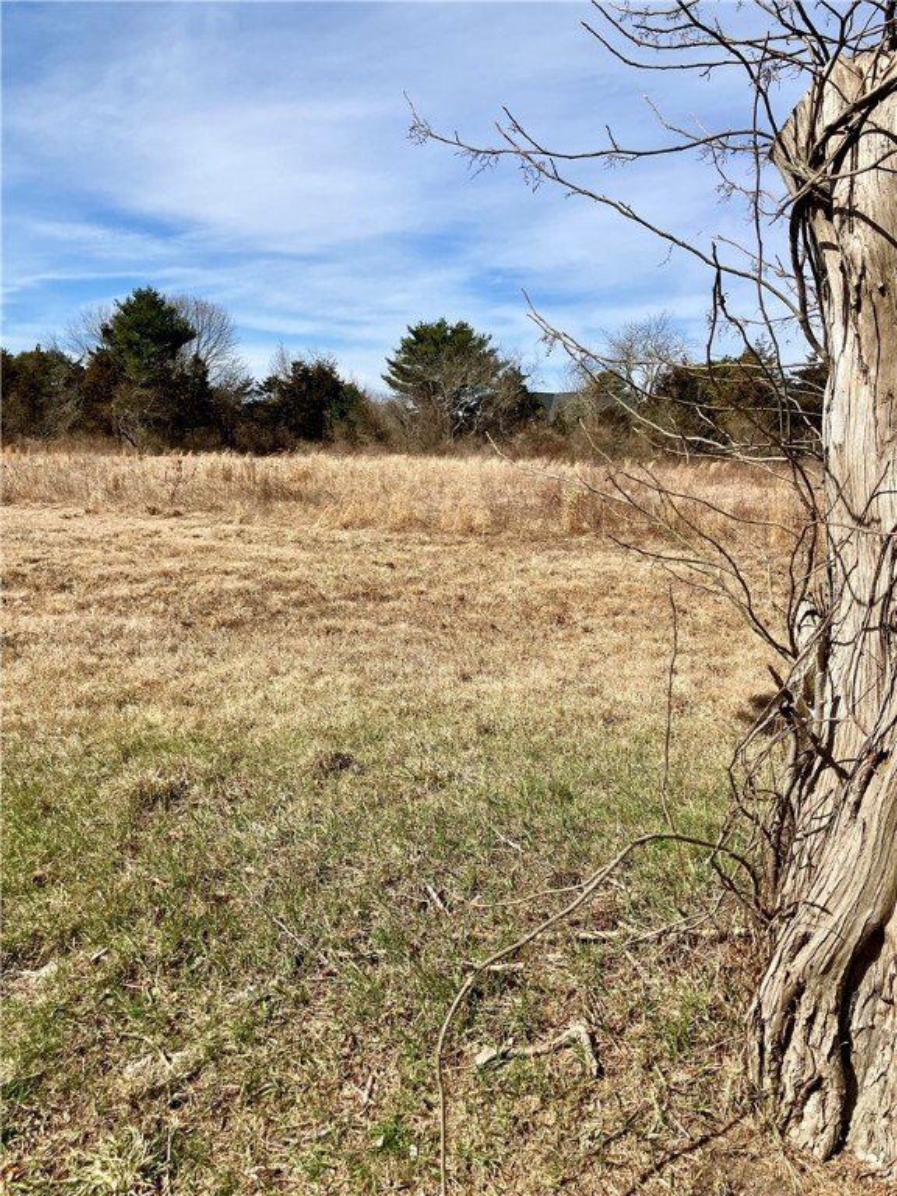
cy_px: 598
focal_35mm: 28
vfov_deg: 63.4
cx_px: 448
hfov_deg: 49.7
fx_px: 967
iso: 32
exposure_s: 1/2558
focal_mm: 3.99
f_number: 1.8
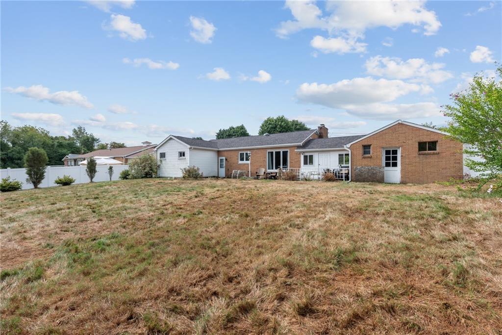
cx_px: 251
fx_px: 223
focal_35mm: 16
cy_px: 168
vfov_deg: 73.8
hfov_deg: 96.7
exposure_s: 1/10
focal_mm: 16
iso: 50
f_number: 11
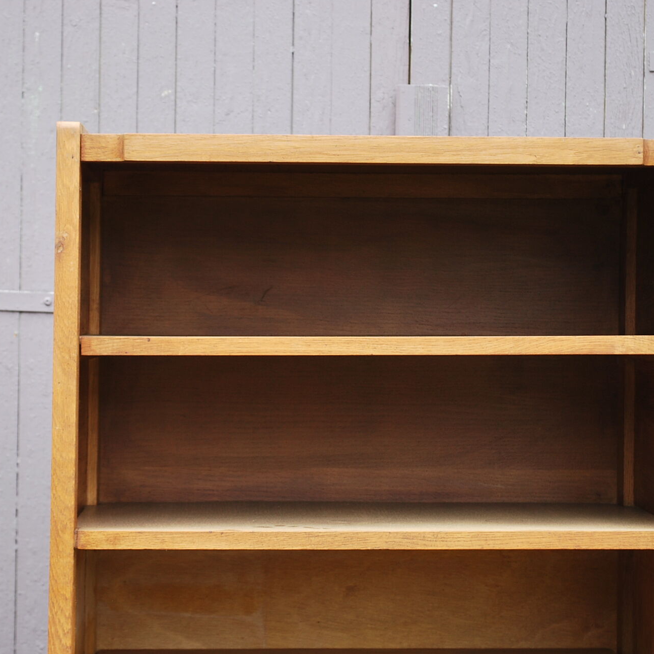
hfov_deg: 18.9
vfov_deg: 18.9
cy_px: 326
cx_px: 306
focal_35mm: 92
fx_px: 1966
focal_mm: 48
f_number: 5.6
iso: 200
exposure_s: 1/80
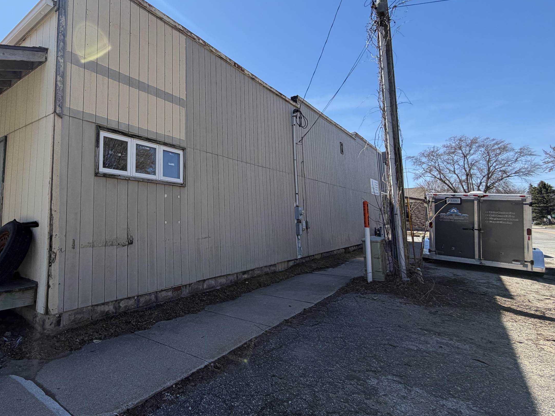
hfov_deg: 77.4
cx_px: 160
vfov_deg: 65.7
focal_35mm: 20
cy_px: 180
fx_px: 321
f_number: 2.2
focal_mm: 2.22
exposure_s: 1/770
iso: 32
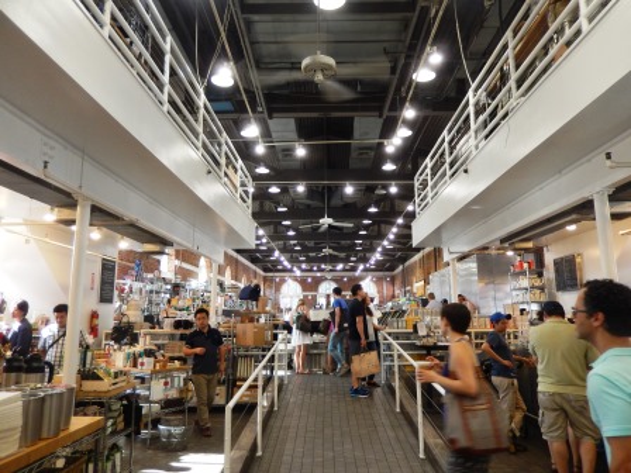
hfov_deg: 69.4
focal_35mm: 25
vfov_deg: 54.9
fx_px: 456
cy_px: 236
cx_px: 316
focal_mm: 4.5
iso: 250
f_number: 3.4
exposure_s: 1/30
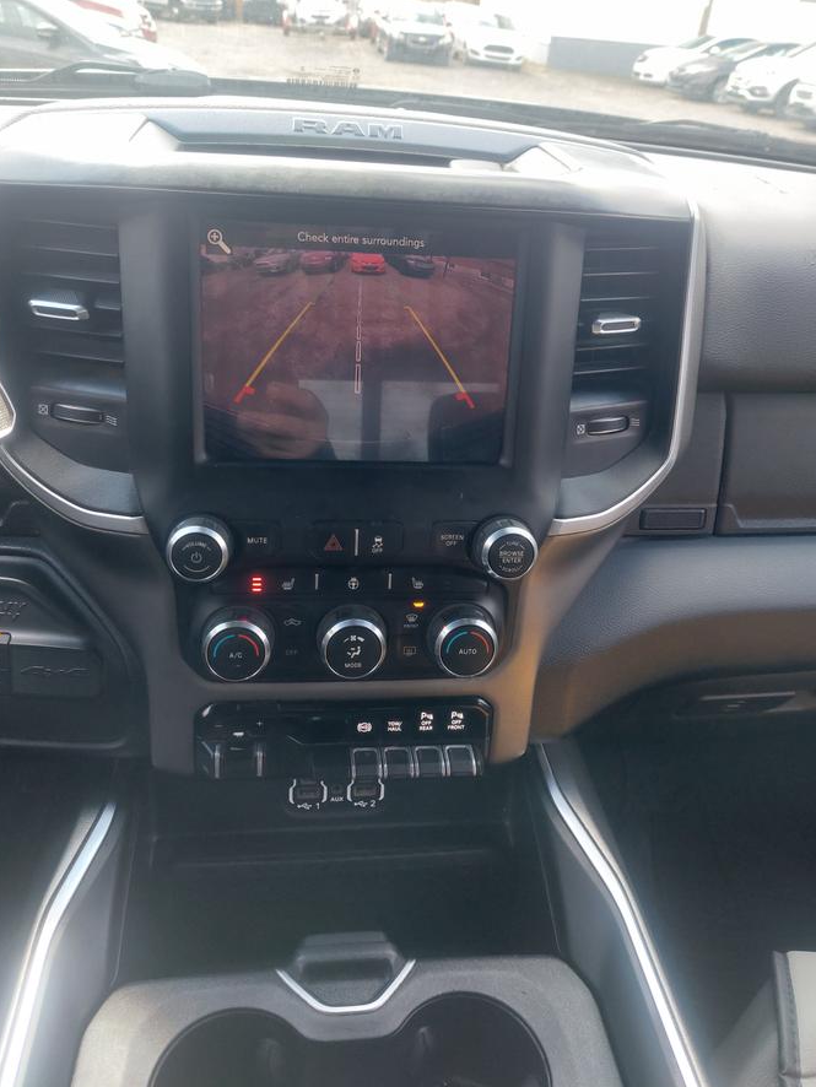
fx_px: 817
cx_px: 394
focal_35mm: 26
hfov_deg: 53.1
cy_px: 508
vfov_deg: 67.2
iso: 80
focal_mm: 5.23
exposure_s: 1/60
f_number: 1.8
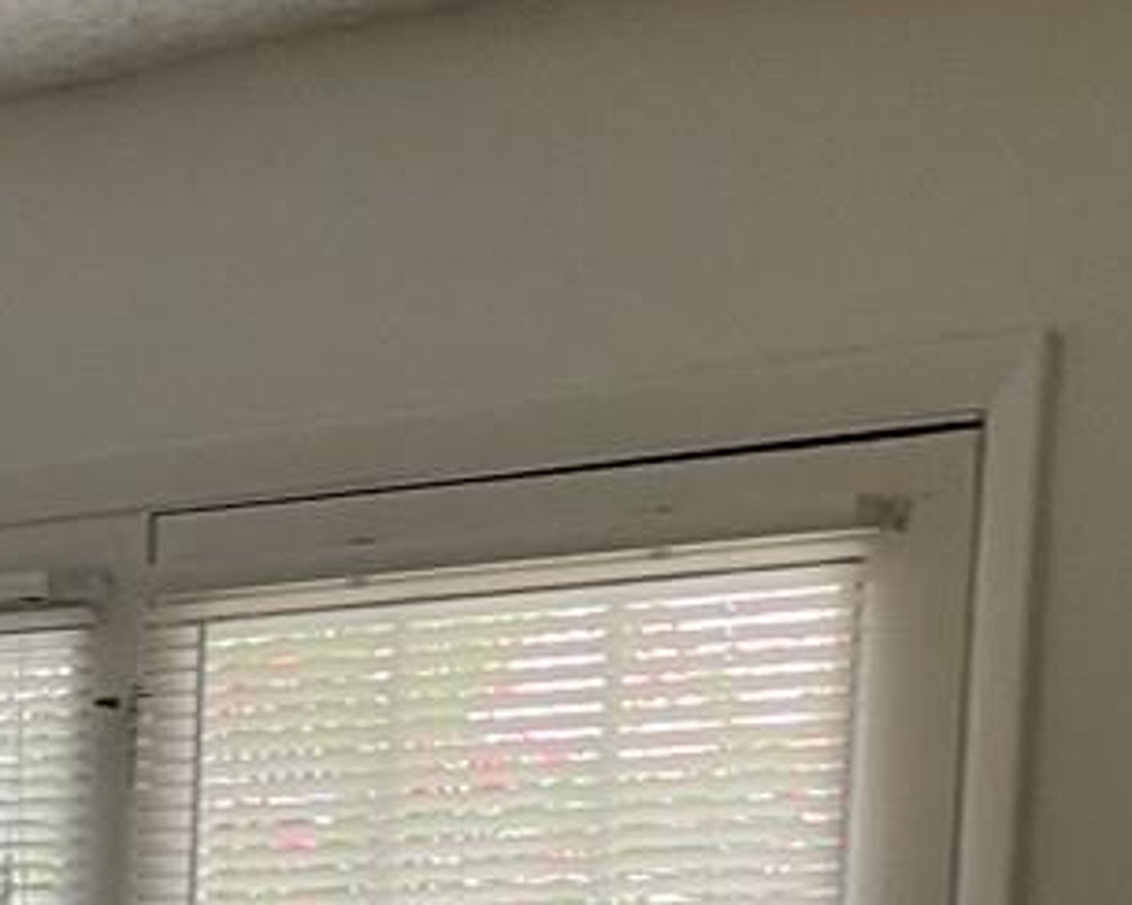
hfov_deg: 13.8
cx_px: -397
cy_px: 1769
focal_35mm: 133
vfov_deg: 10.7
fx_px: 4456
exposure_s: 1/60
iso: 80
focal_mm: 4.2
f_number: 1.6
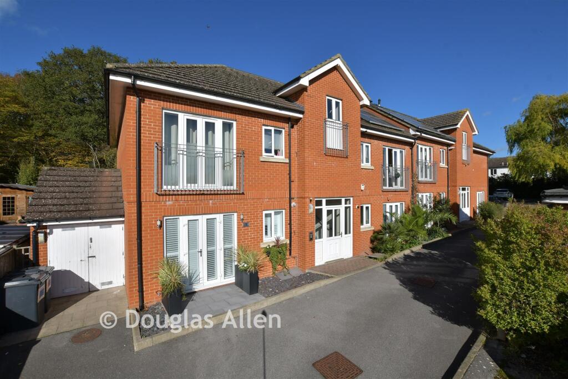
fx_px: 237
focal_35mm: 15
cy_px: 190
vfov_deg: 77.3
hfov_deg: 100.4
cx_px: 284
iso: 200
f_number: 8
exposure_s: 1/1000
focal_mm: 10
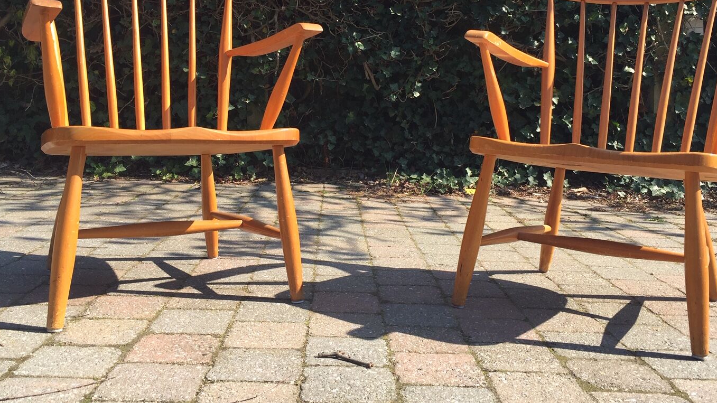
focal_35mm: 38
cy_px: 135
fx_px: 722
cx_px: 364
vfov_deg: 30.9
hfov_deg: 52.8
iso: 32
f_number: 2.2
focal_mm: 4.15
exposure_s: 1/791
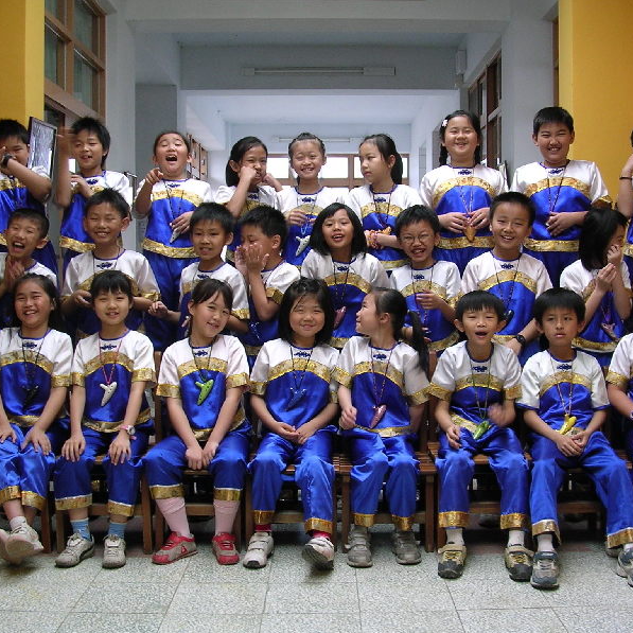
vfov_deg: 37.6
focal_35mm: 45
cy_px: 317
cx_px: 348
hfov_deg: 37.5
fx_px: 931
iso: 100
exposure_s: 1/54.5
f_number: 2.8
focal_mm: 5.8
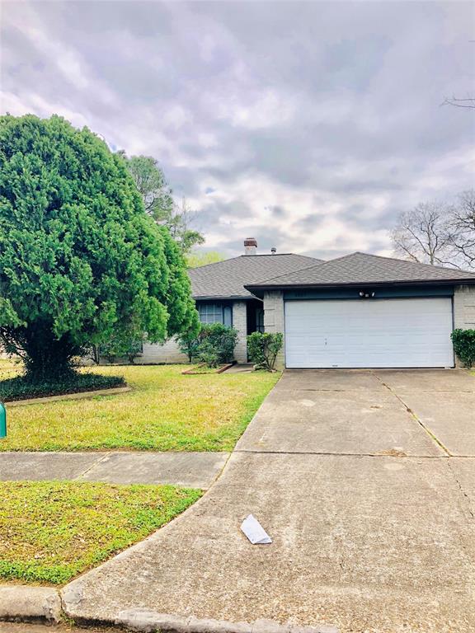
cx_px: 238
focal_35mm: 28
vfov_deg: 63.4
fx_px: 512
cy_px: 316
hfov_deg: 49.7
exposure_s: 1/716
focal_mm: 4
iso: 20
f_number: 1.8
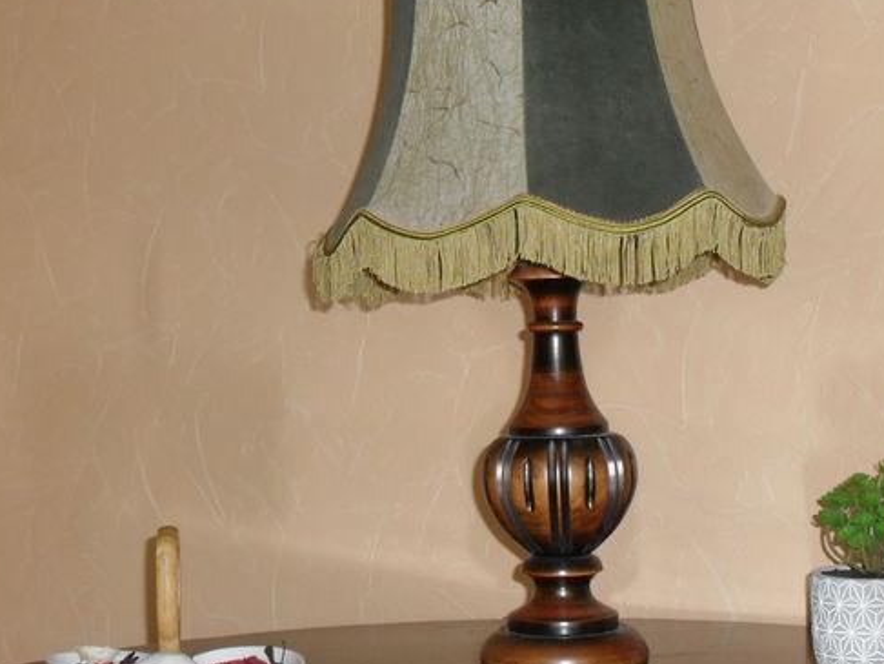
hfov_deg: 27.0
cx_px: 507
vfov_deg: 20.5
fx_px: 1840
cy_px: 338
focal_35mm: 72
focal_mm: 6.3
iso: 200
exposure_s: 1/45
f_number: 3.2
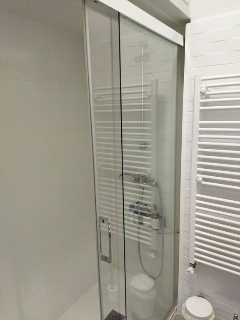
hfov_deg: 51.4
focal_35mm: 27
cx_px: 120
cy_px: 160
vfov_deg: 65.3
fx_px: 250
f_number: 1.79
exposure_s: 1/33
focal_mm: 4.71
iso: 438
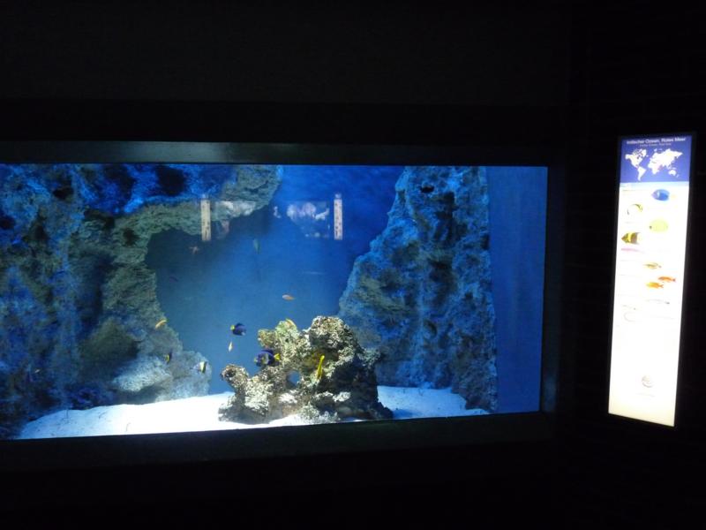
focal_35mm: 27
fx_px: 551
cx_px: 353
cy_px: 265
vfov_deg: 51.4
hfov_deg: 65.3
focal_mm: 4.8
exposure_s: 1/25
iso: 800
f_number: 2.8
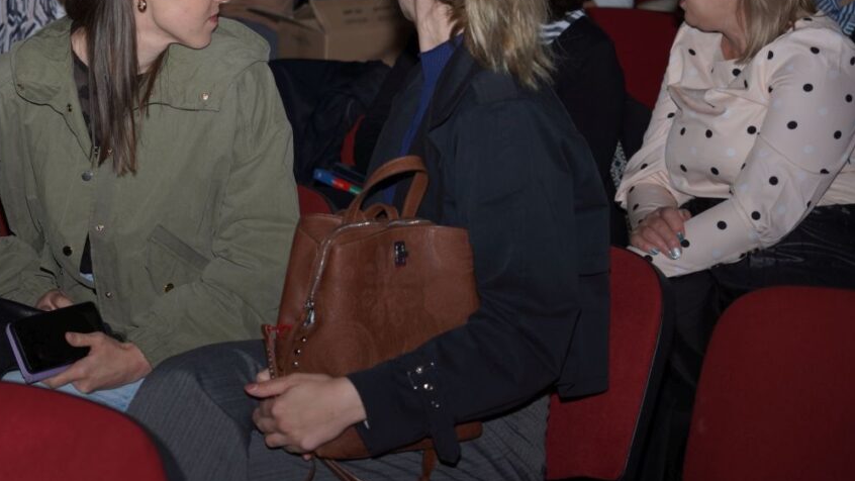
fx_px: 2653
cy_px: 118
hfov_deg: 18.2
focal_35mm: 117
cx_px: 233
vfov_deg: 10.3
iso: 100
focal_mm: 50
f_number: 3.2
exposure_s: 1/160
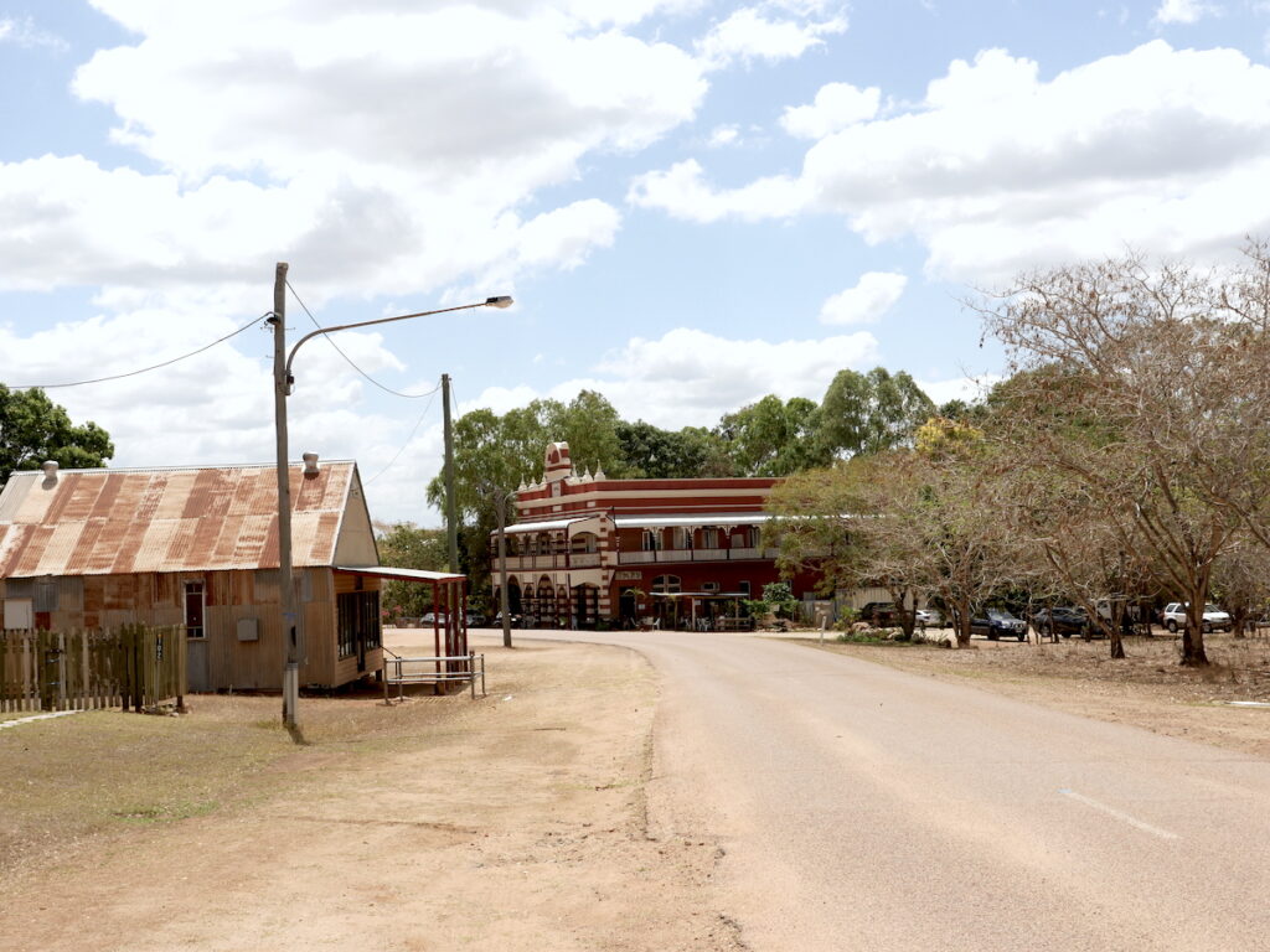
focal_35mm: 46
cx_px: 635
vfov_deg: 31.5
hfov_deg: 41.2
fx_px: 1688
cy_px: 476
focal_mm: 23
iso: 200
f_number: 8
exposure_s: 1/640
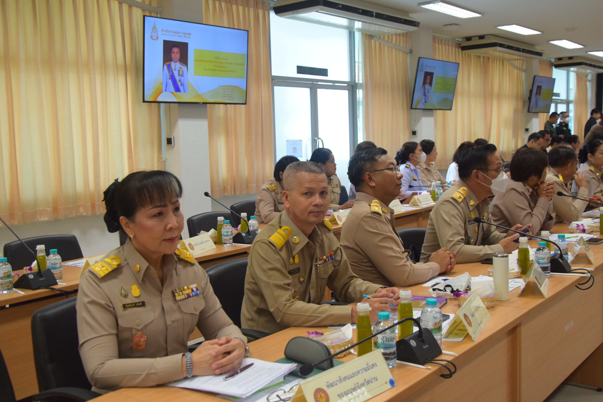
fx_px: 628
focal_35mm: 38
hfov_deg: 51.3
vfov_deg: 35.5
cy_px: 201
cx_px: 302
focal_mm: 25
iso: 2000
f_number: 6.3
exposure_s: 1/160
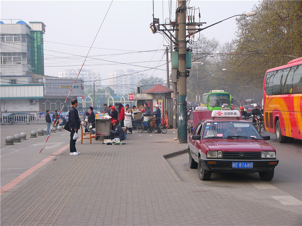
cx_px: 151
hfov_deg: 27.0
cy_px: 113
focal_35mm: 72
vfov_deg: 20.4
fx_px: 628
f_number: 2.8
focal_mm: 12.1
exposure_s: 1/125
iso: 50
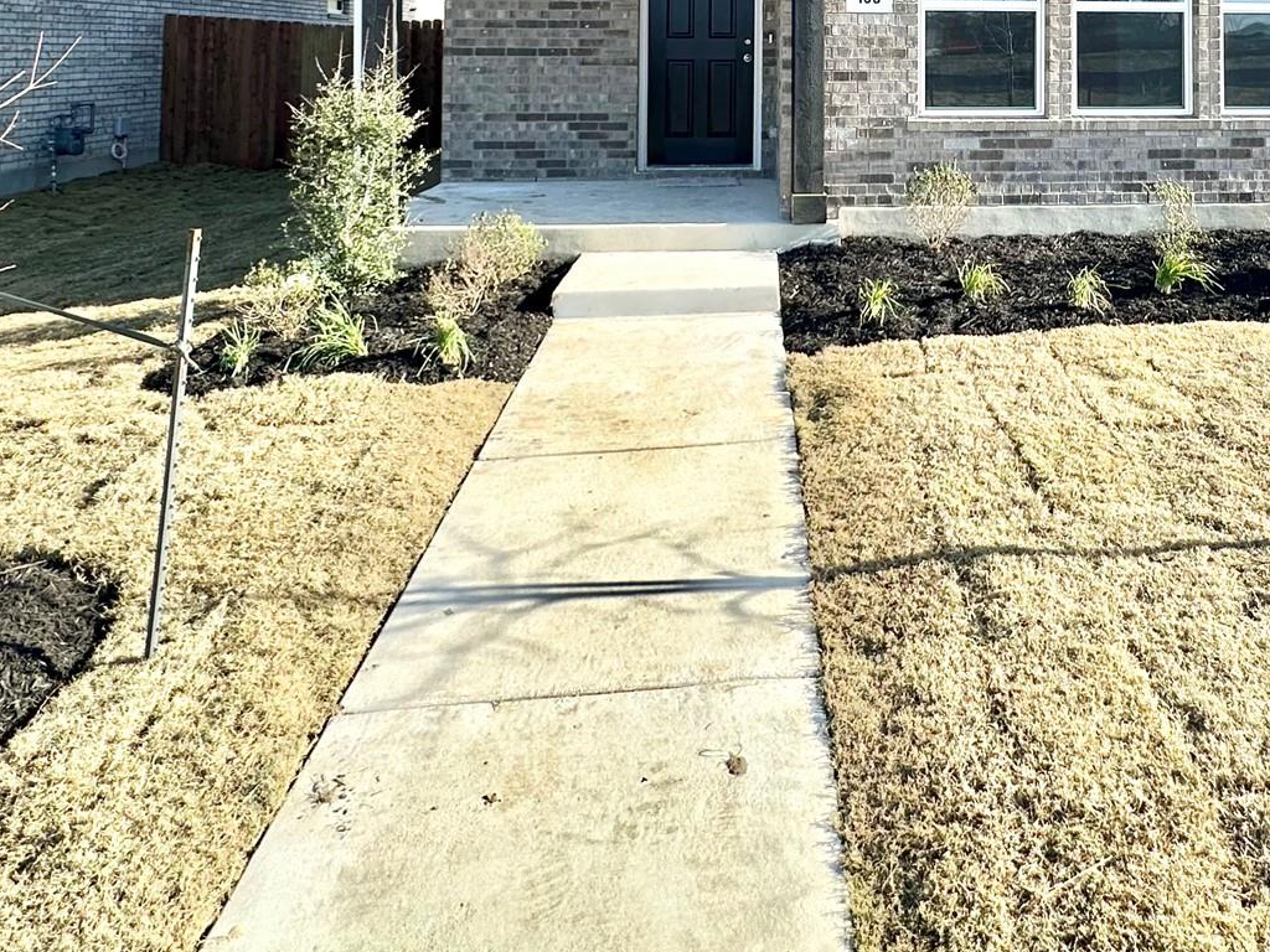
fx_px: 1027
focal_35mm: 28
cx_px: 866
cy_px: 19
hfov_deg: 61.6
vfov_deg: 43.3
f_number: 2.2
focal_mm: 2.22
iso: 40
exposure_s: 1/678
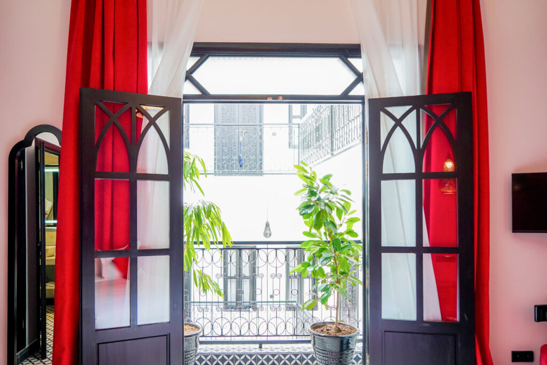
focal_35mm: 24
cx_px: 274
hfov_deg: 73.7
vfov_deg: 53.1
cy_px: 182
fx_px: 365
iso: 640
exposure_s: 1/100
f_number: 4
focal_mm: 24
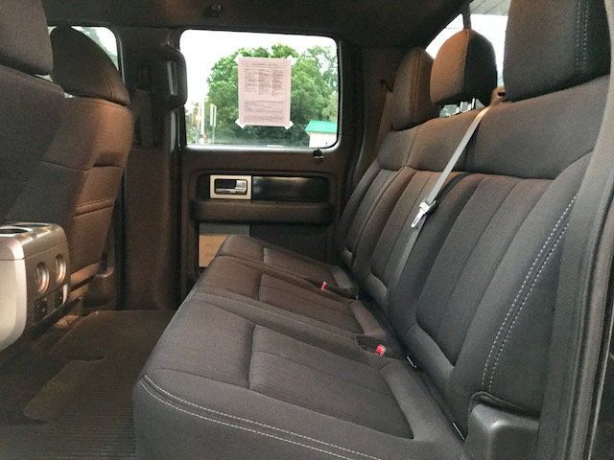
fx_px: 497
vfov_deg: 49.7
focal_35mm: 28
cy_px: 230
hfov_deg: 63.4
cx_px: 307
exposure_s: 1/5
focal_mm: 3.99
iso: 100
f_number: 1.8
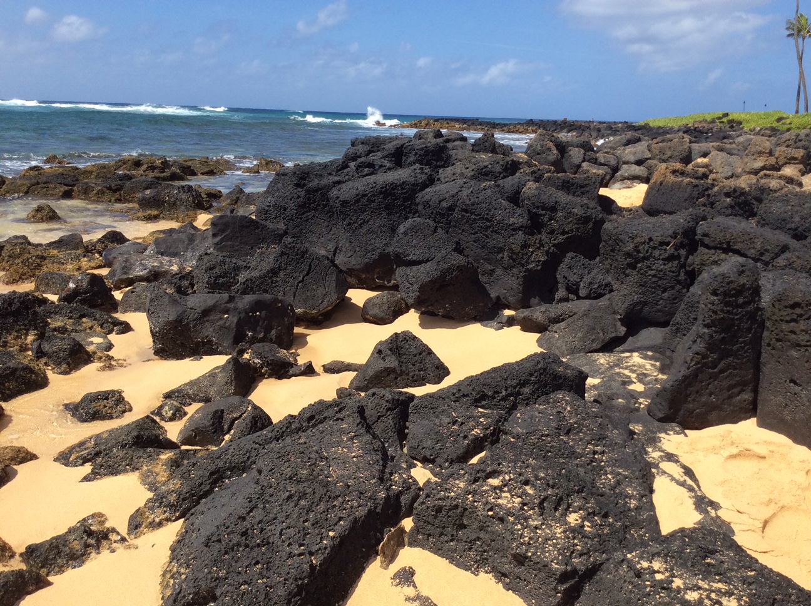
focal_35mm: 33
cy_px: 303
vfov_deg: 42.8
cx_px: 406
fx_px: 772
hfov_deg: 55.4
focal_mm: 3.3
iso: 32
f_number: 2.4
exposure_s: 1/1590
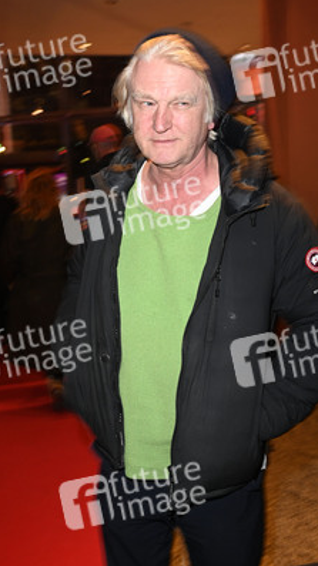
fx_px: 570
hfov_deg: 31.1
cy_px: 282
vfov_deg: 52.8
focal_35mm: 38
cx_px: 174
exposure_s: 1/25
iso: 3200
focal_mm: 36
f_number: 5.6
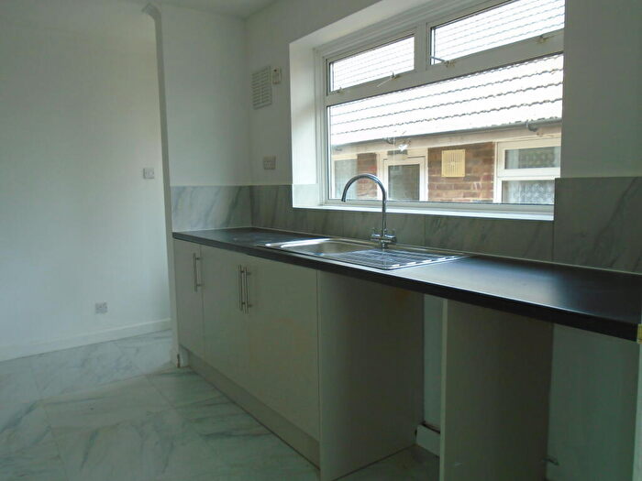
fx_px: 482
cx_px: 321
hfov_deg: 67.3
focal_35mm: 26
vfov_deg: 53.1
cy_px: 240
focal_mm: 4.6
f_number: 3.2
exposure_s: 1/100
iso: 100
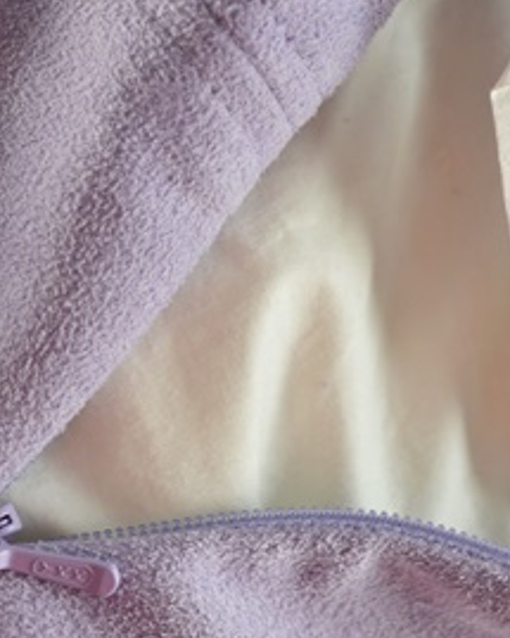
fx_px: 2133
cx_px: 161
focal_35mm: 113
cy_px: 441
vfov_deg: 17.0
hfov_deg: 13.6
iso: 400
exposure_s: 1/60
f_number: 5
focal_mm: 36
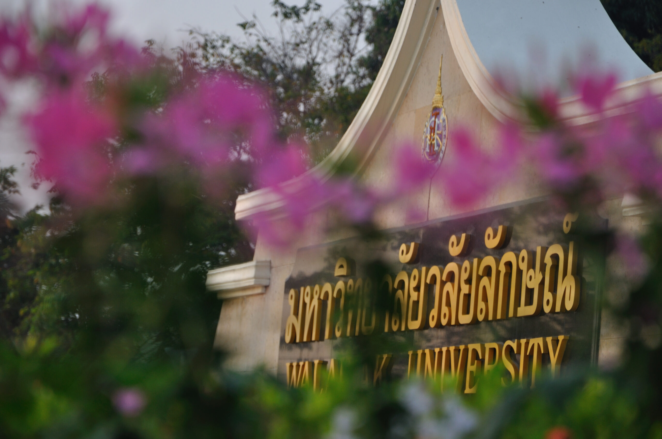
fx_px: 2893
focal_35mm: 158
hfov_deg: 13.1
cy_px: 220
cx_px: 331
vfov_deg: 8.7
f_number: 8
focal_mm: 105
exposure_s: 1/100
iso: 200
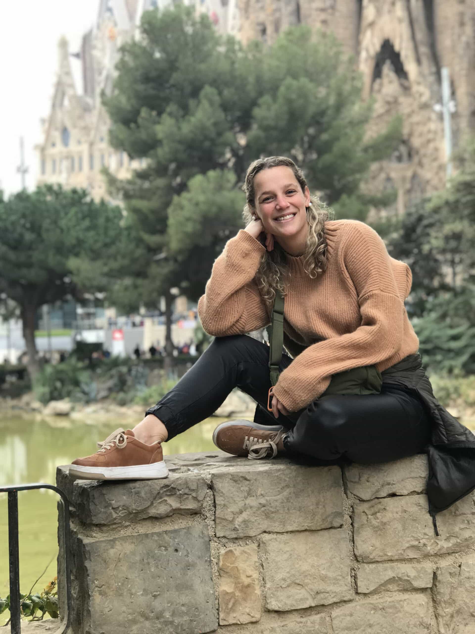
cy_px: 317
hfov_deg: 25.7
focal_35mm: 57
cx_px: 238
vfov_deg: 33.8
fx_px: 1043
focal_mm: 6.6
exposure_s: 1/100
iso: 20
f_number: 2.8
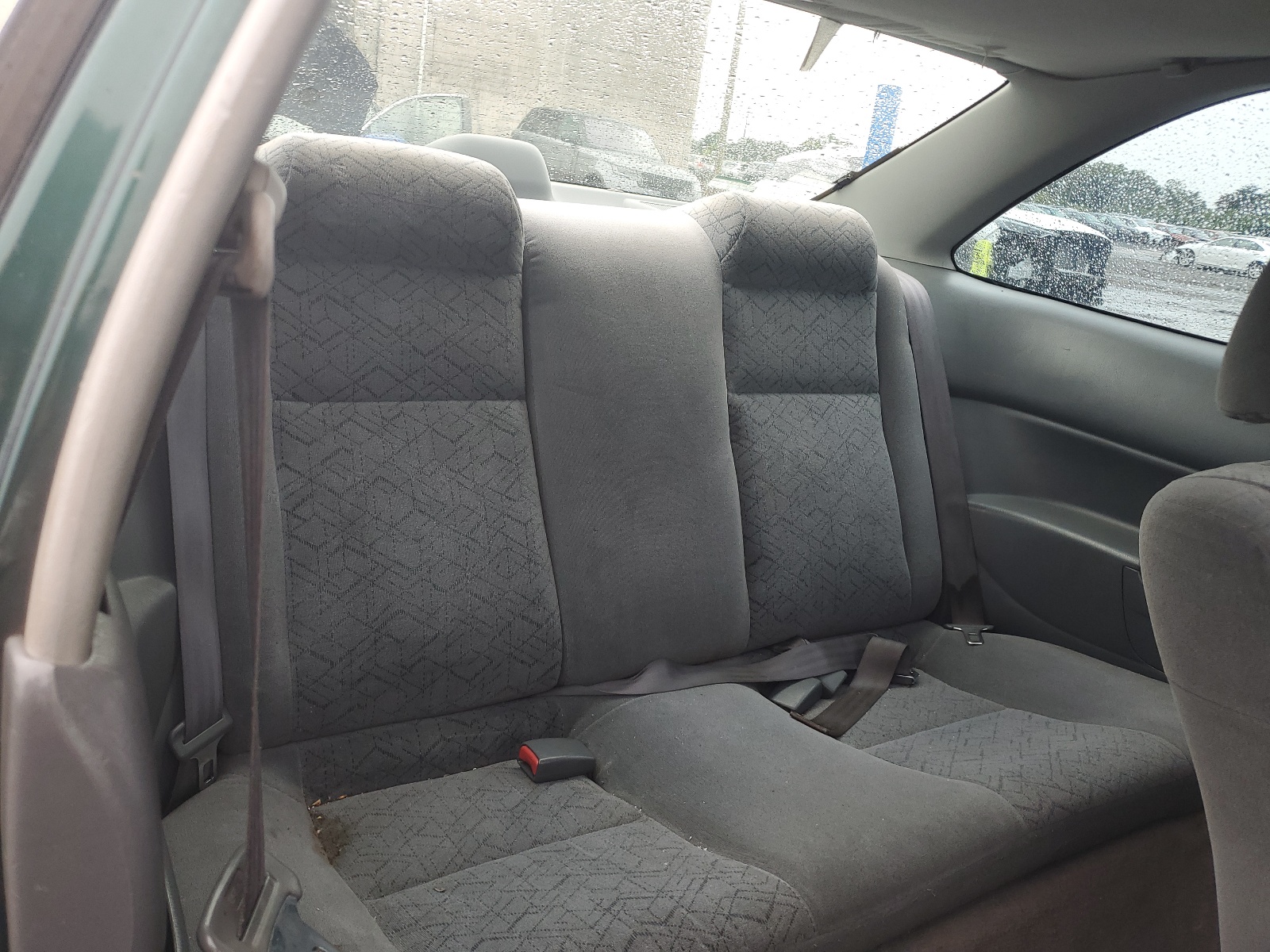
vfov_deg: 53.1
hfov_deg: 67.3
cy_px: 476
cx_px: 635
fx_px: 954
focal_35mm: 26
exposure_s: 1/143
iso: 50
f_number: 1.5
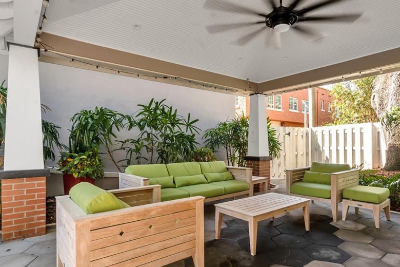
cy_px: 148
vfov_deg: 59.4
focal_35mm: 21
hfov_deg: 81.0
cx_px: 219
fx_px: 233
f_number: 9
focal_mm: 16
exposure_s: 1/30
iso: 100
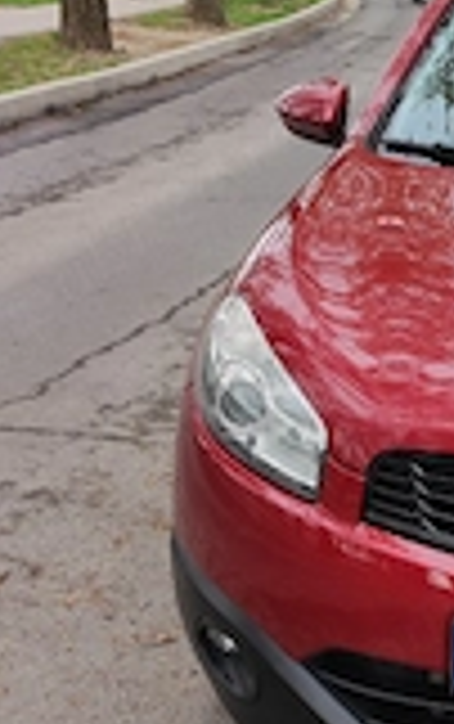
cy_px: 277
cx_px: 598
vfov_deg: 30.9
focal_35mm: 66
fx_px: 1303
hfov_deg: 18.3
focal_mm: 4.7
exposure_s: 1/100
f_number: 1.79
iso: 81
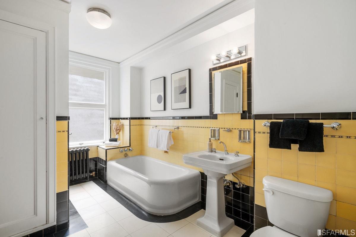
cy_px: 118
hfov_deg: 93.3
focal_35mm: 17
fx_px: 168
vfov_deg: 70.3
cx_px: 178
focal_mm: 17
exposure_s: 1/40
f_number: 9
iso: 400
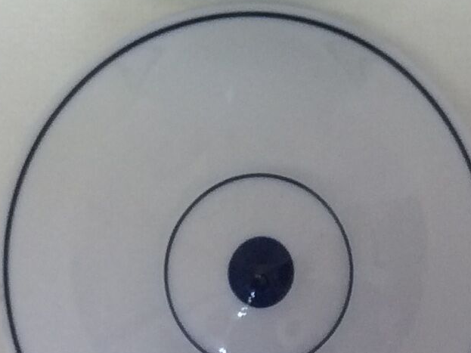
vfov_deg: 9.2
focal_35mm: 152
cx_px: 268
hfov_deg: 13.0
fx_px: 2068
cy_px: -331
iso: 64
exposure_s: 1/100
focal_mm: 4.15
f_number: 2.2
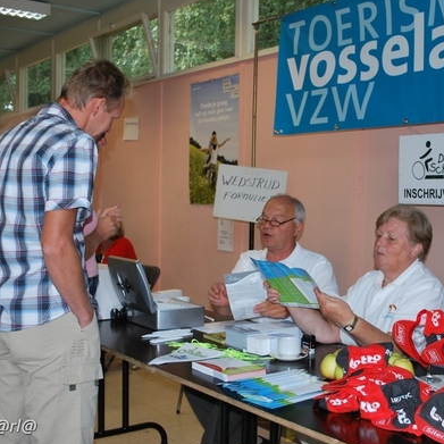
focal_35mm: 47
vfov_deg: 36.1
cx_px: 285
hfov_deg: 35.8
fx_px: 682
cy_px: 222
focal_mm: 24
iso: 200
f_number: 4.2
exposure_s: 1/60
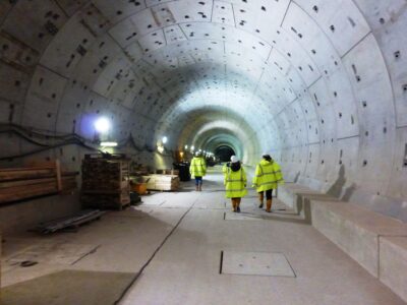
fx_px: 294
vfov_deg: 54.9
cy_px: 152
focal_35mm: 25
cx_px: 204
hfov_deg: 69.4
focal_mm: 4.3
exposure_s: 1/80
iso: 1600
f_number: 3.3
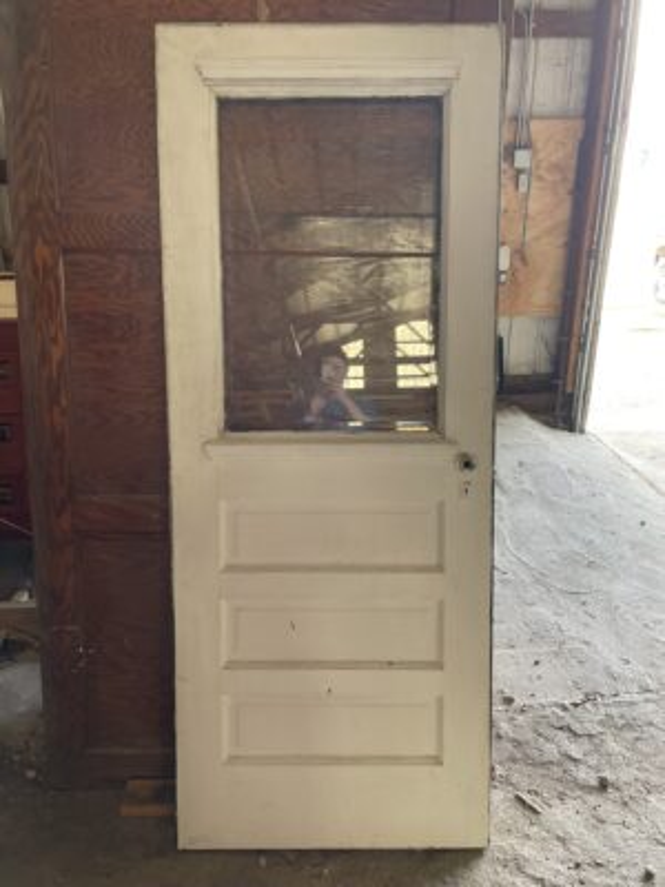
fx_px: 666
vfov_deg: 67.3
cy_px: 444
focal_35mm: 26
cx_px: 332
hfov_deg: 53.1
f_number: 1.6
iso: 125
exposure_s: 1/115
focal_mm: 4.2
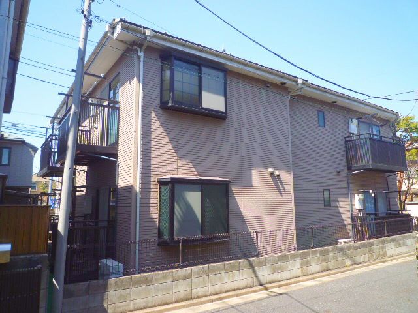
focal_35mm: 25
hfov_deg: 69.4
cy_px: 156
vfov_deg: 54.9
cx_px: 209
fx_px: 302
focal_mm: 4.4
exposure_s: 1/500
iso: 80
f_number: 2.8
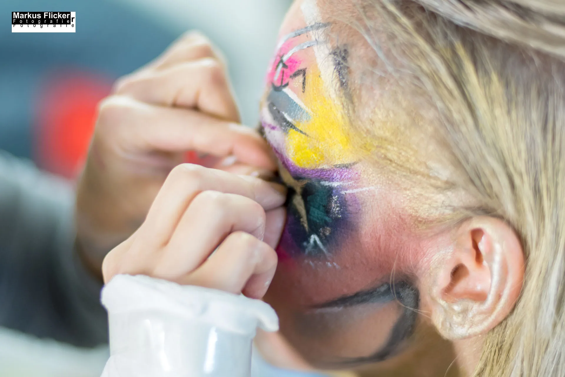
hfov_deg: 27.0
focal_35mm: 75
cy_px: 188
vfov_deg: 18.2
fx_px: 1177
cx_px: 282
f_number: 2
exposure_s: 1/80
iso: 500
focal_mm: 50
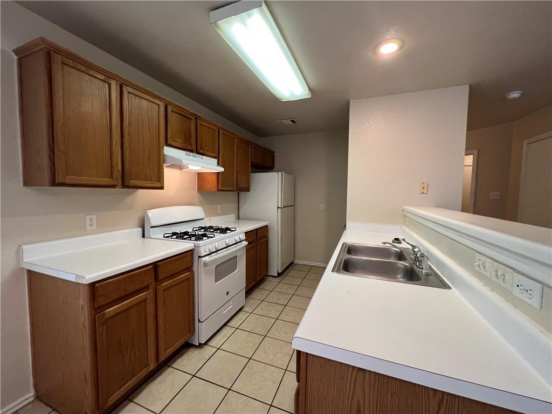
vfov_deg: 89.9
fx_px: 207
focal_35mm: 13
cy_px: 207
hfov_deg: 106.2
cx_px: 276
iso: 200
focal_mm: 1.57
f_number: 1.8
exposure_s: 1/60
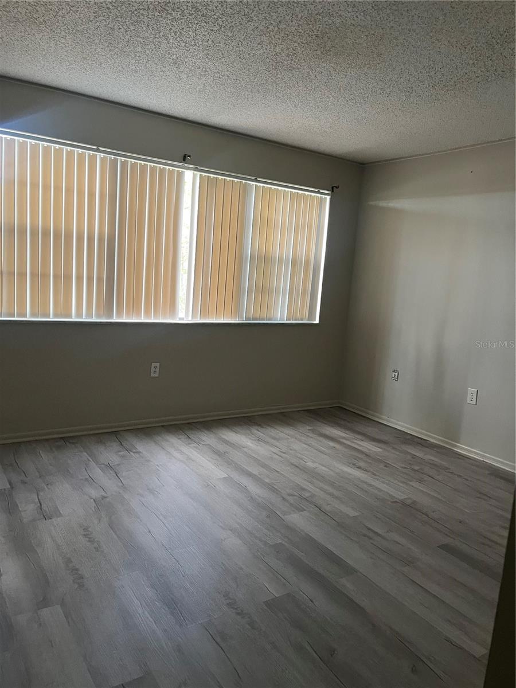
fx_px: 517
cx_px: 258
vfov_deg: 67.3
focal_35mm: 26
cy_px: 344
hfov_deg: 53.1
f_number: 1.6
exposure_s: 1/60
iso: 320
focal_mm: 5.1
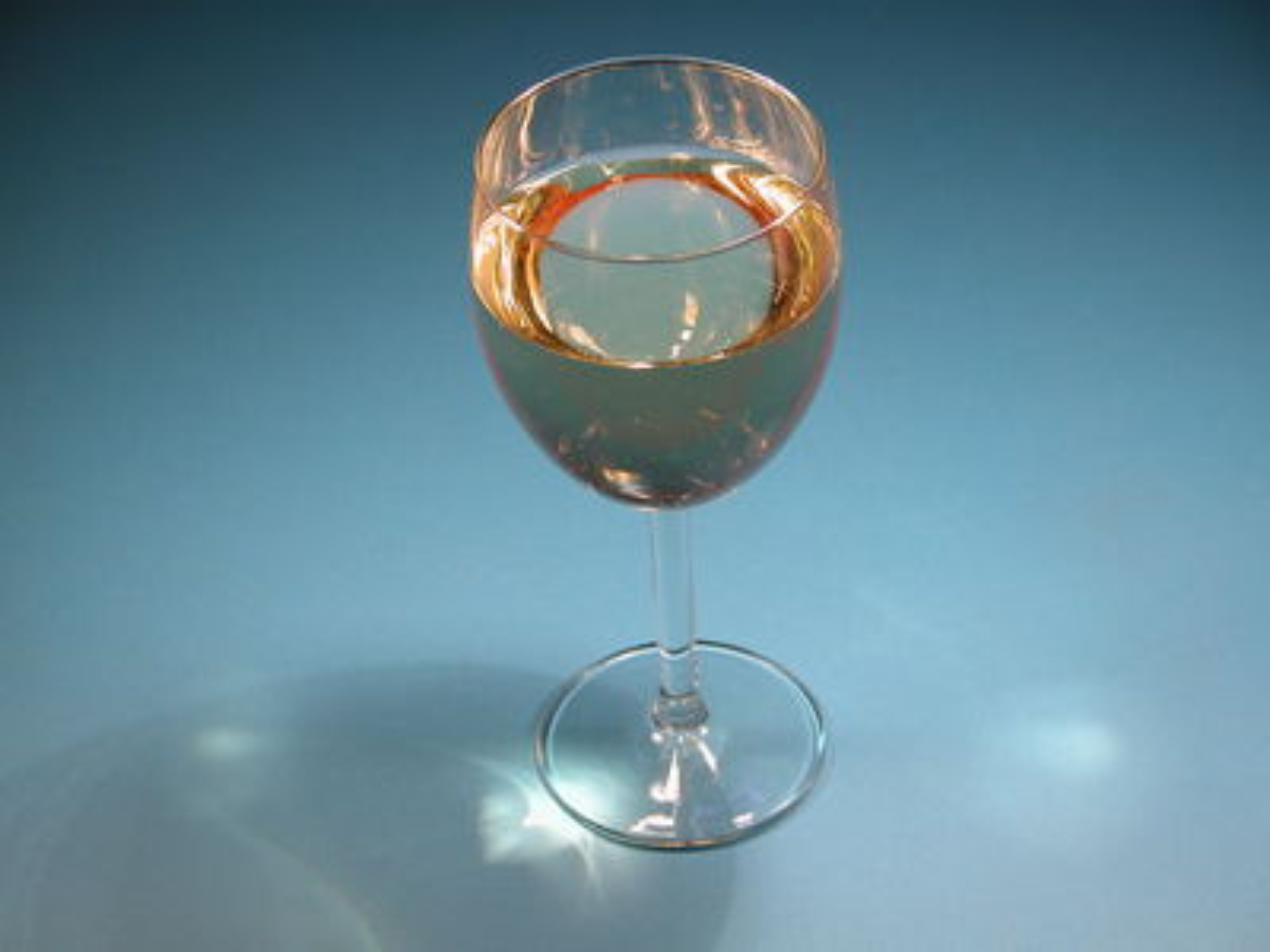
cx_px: 635
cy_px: 476
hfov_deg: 18.4
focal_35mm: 107
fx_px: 3926
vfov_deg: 13.8
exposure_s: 1/37.1
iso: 100
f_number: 3.7
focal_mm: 27.3
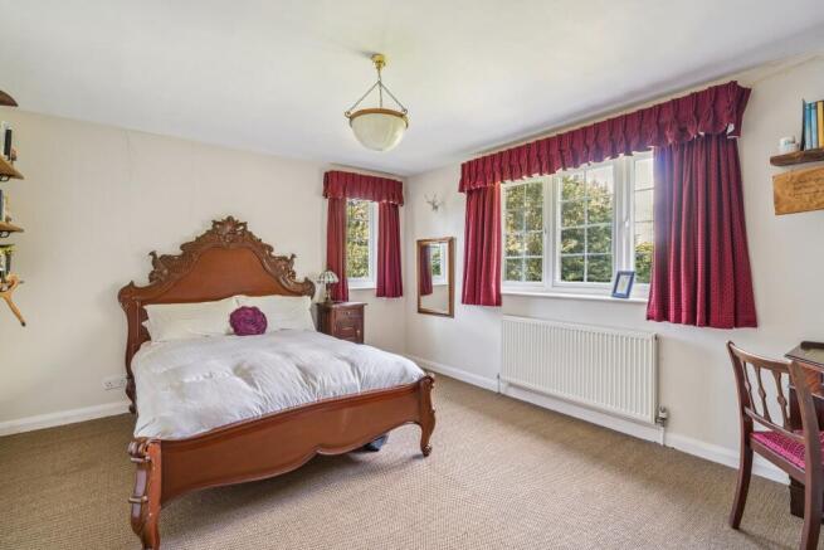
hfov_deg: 96.7
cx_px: 412
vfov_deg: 73.8
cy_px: 275
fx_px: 366
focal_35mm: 16
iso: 320
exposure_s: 1/6
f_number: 7.1
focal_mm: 16
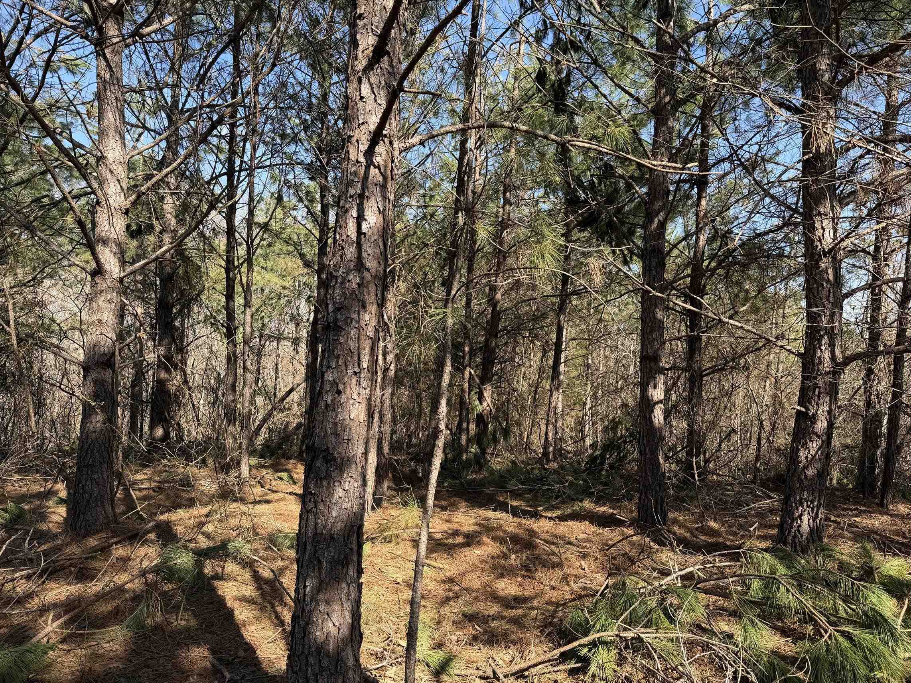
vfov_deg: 56.8
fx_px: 632
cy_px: 342
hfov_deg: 71.6
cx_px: 456
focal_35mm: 24
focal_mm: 6.76
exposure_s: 1/943
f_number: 1.78
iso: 80
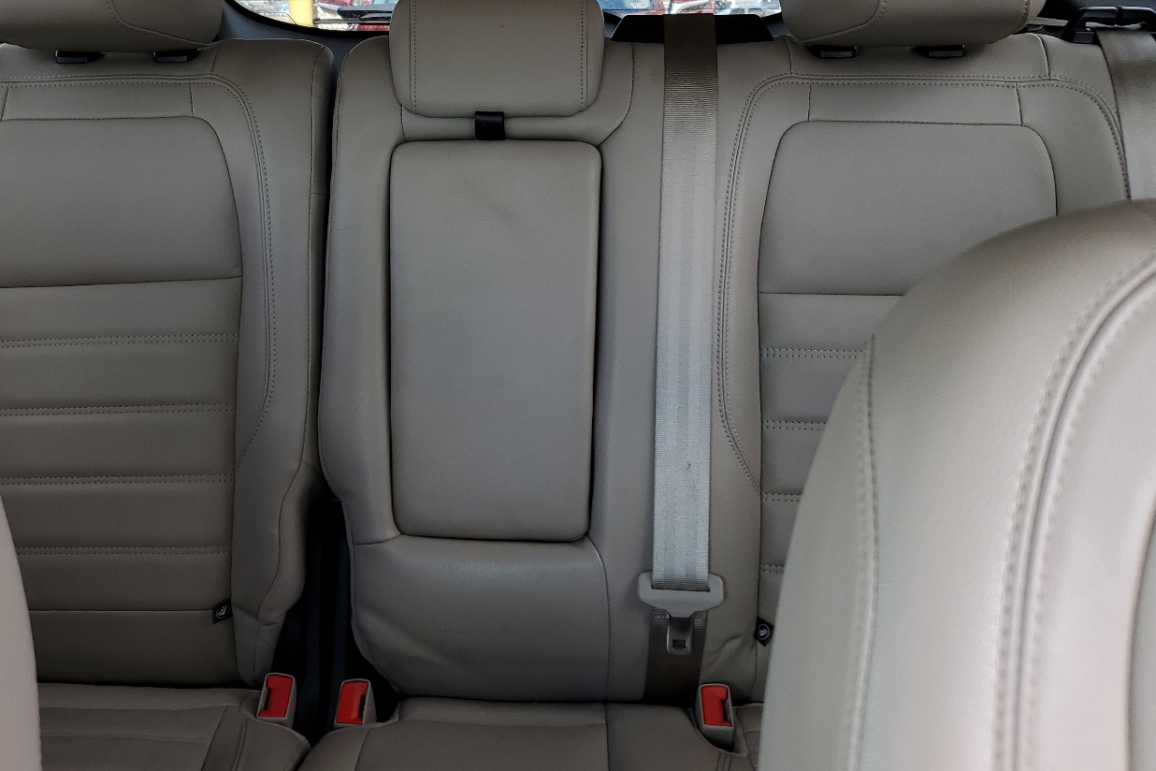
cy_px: 284
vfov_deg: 37.6
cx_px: 464
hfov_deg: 54.1
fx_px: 1124
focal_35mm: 35
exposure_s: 1/175
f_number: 1.5
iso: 50
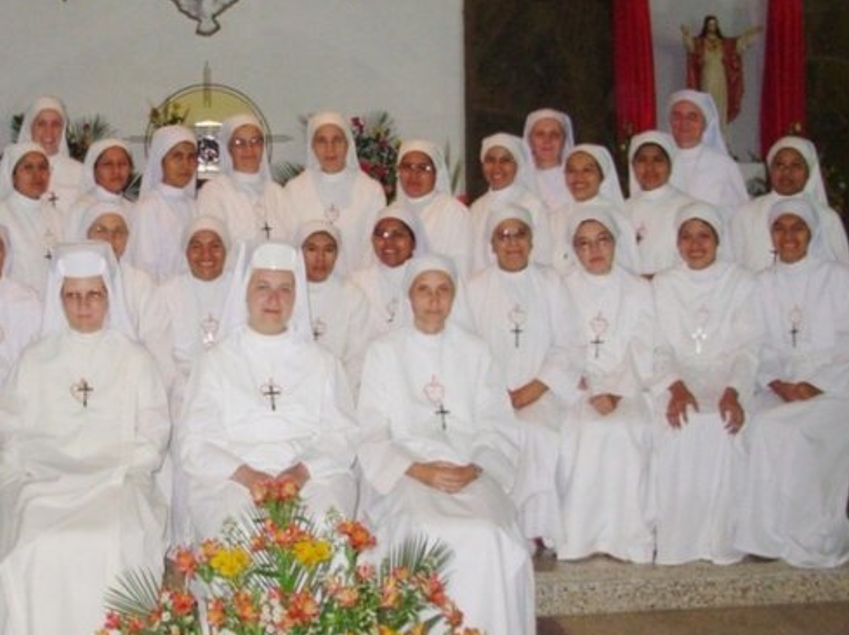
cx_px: 250
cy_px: 368
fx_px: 1372
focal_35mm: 56
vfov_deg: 26.0
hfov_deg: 33.9
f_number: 2.9
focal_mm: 6.3
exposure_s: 1/64
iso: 100
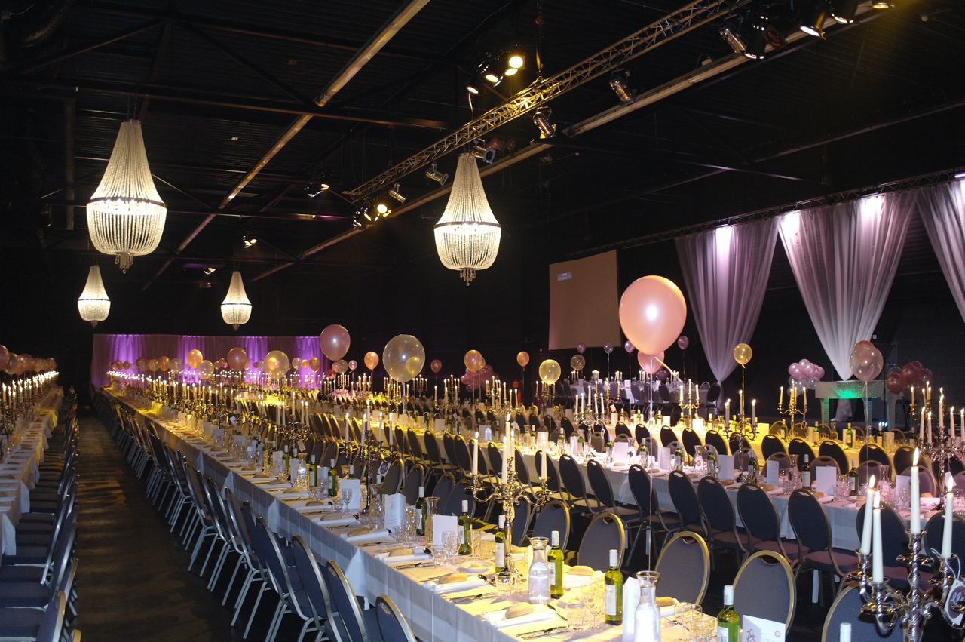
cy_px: 321
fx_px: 803
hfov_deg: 62.0
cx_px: 482
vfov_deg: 43.5
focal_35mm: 30
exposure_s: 1/40
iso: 400
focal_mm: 20
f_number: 2.8
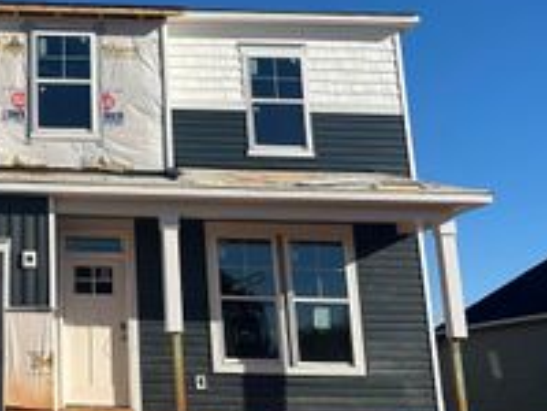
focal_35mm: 60
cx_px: -14
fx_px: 948
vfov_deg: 24.3
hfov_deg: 29.8
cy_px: 125
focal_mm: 6.86
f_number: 1.78
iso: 80
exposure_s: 1/6623
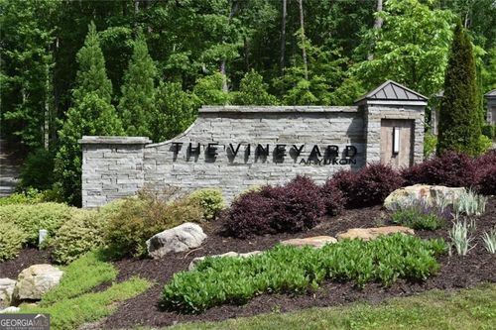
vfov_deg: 30.8
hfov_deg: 45.0
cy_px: 165
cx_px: 248
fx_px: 599
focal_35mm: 44
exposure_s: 1/320
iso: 200
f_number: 9
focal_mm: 29
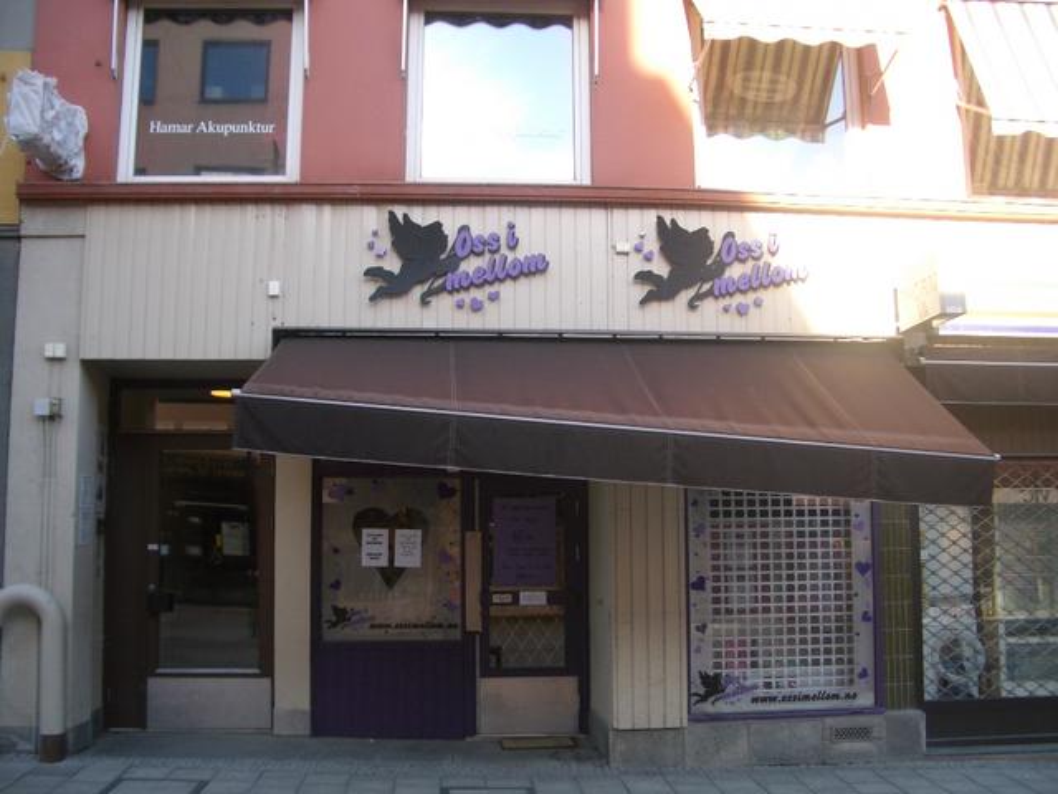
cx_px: 529
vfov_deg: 40.7
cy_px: 397
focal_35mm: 35
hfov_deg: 52.6
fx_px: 1070
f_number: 2.6
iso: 50
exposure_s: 1/160
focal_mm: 5.8
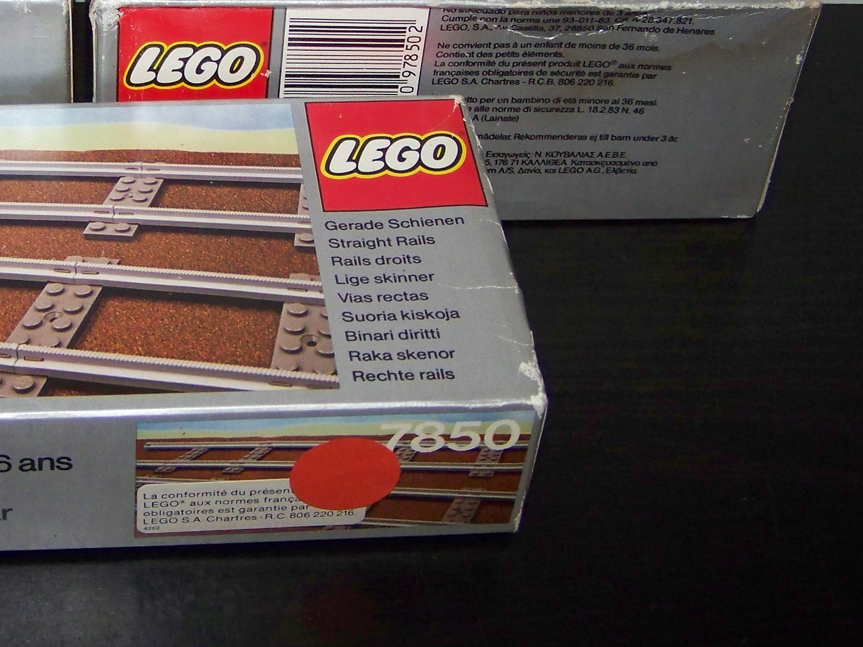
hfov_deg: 26.0
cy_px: 158
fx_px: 1820
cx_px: 131
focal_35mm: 73
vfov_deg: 20.0
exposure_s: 1/30
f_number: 2.8
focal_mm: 6.3
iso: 200
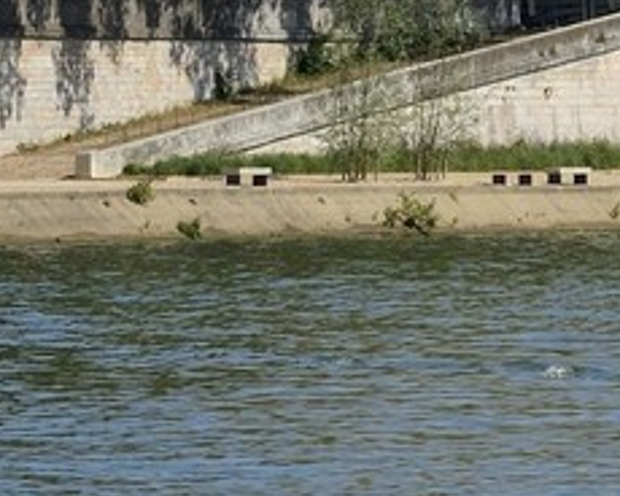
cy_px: -771
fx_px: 14625
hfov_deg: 2.4
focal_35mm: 797
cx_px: 1968
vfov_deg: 1.9
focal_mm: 122
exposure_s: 1/400
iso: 200
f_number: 11
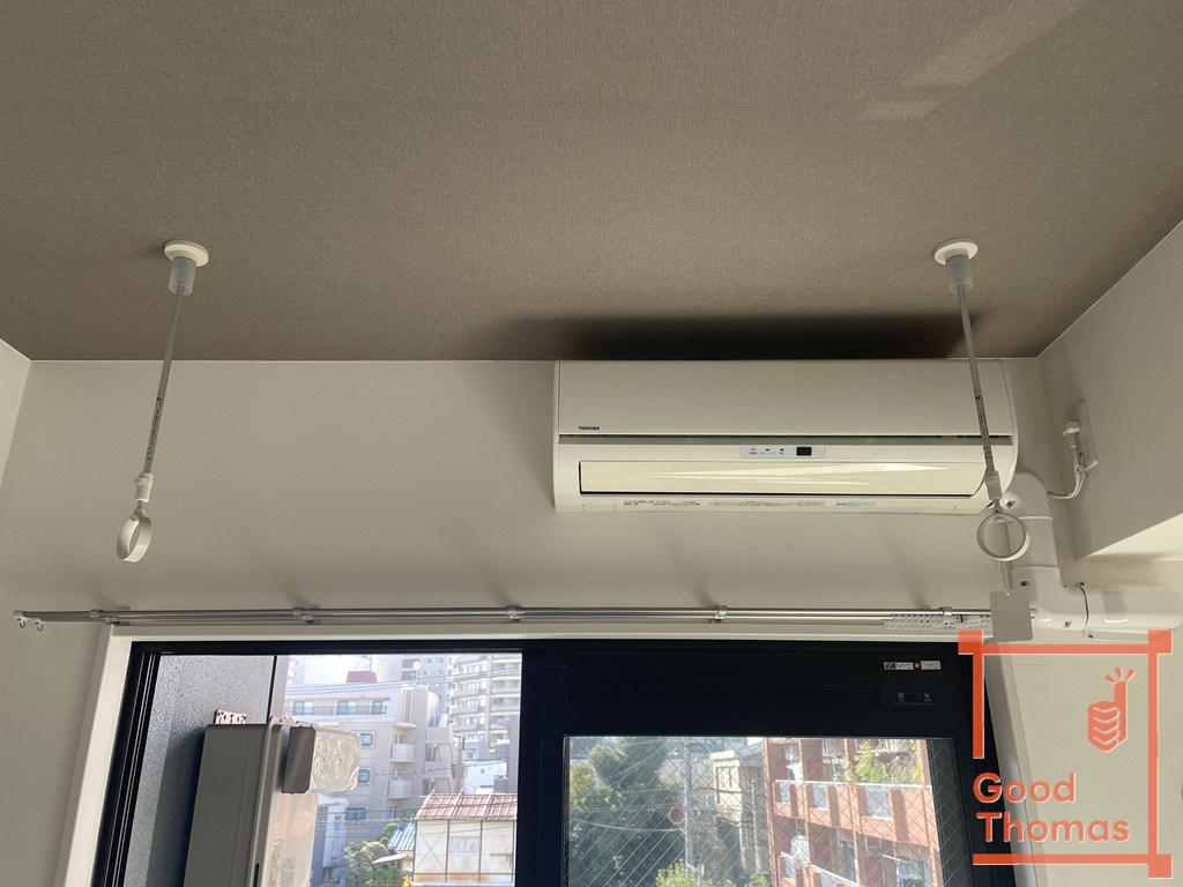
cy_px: 444
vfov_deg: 53.1
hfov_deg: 67.3
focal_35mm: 26
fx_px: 889
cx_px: 592
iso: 40
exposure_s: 1/121
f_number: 1.6
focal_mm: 4.2
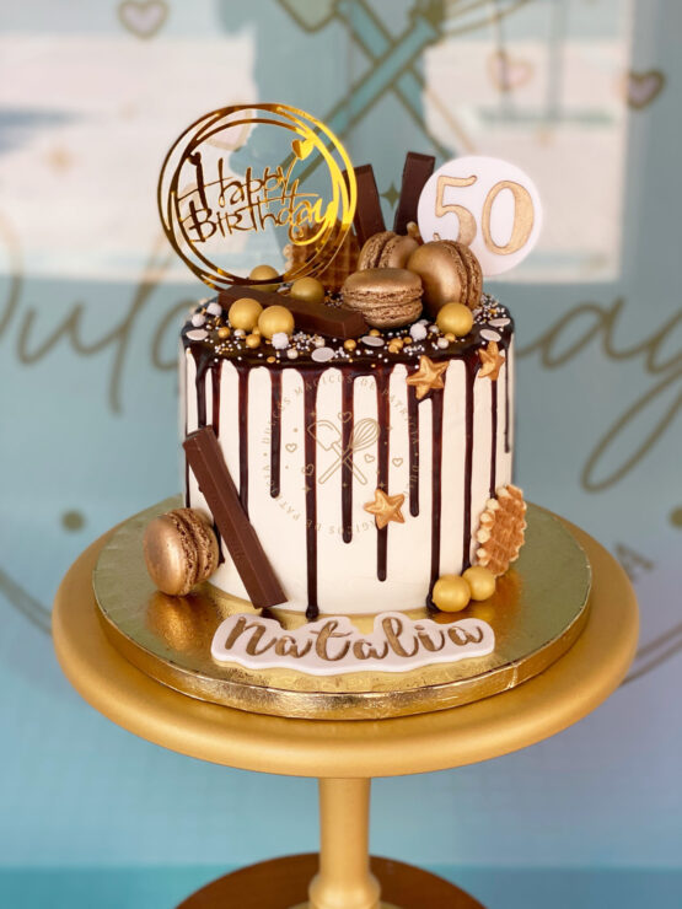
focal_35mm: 52
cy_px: 454
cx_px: 341
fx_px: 1366
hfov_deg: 28.0
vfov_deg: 36.8
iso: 20
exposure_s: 1/122
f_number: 2
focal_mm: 6
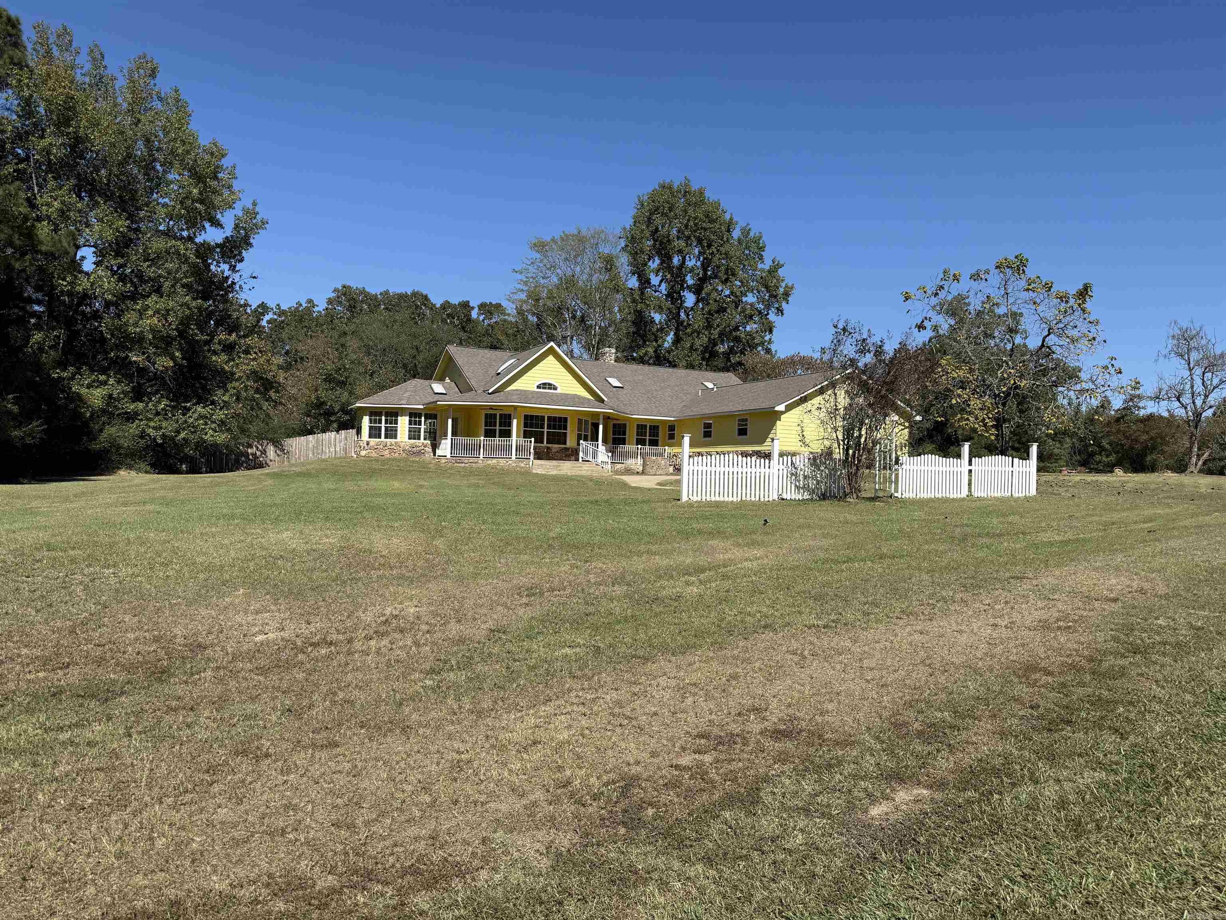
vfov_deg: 56.8
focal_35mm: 24
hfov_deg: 71.6
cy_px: 460
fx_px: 850
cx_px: 613
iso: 80
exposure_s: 1/4673
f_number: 1.78
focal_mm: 6.76
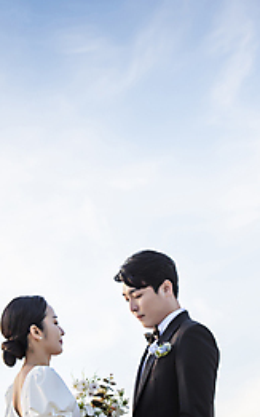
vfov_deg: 13.4
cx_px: 84
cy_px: 294
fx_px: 1770
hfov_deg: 8.4
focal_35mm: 156
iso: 400
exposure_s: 1/400
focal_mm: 100
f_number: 4.5
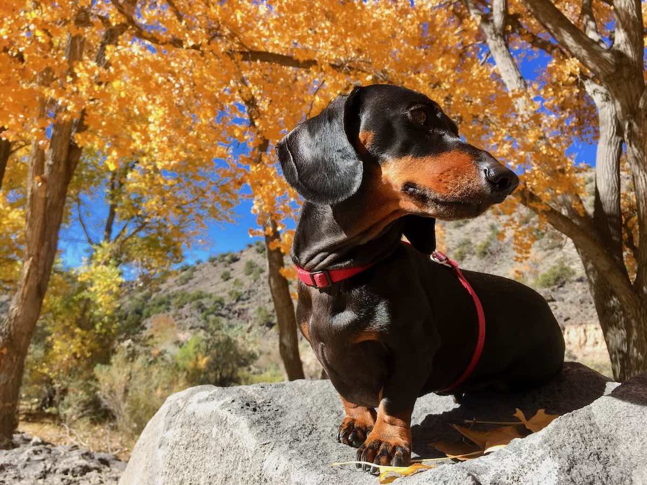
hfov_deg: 61.7
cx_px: 324
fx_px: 542
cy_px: 242
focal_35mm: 29
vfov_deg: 48.2
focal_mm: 4.15
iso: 25
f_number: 2.2
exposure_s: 1/519
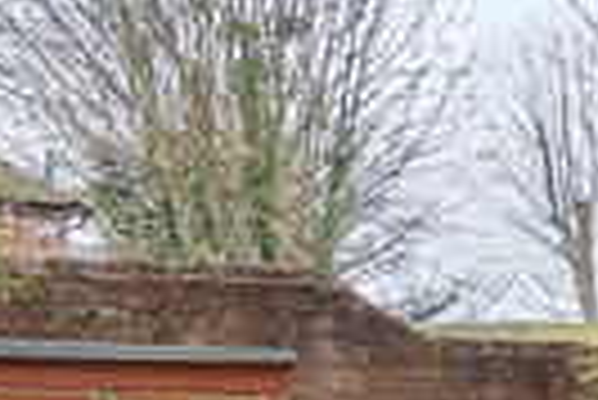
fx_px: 2045
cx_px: 1340
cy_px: 301
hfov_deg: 13.3
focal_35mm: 123
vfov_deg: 11.1
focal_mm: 16
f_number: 7.1
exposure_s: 1/160
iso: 1250
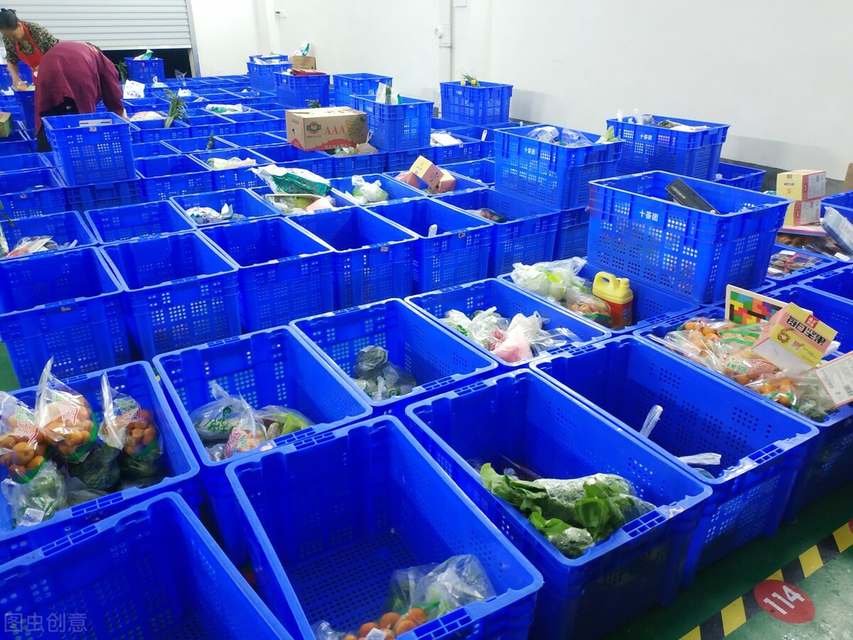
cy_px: 320
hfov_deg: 56.8
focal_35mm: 32
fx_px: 789
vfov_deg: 44.2
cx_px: 426
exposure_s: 1/14
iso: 734
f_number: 2
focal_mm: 4.5
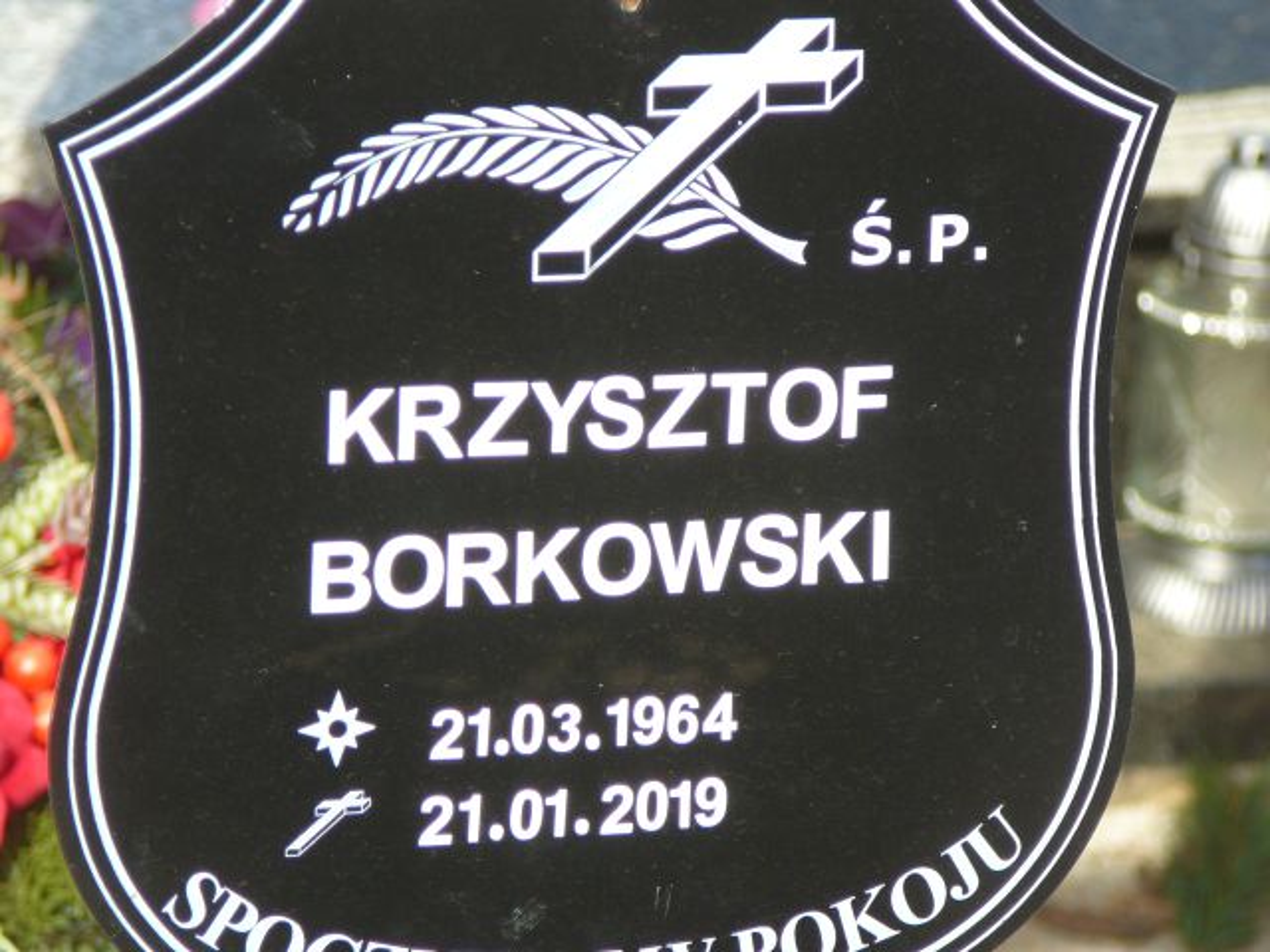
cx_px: 635
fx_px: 7484
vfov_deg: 7.3
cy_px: 476
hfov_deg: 9.7
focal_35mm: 204
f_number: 4.1
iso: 80
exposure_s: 1/250
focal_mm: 30.3
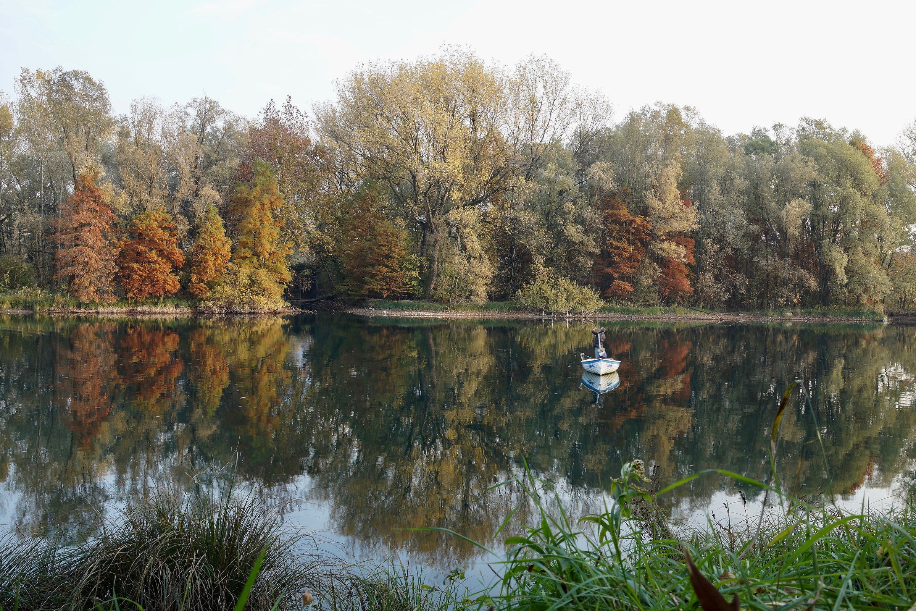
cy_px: 306
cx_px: 458
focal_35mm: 35
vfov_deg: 37.9
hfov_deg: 54.4
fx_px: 890
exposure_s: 1/4
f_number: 16
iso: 100
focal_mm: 35
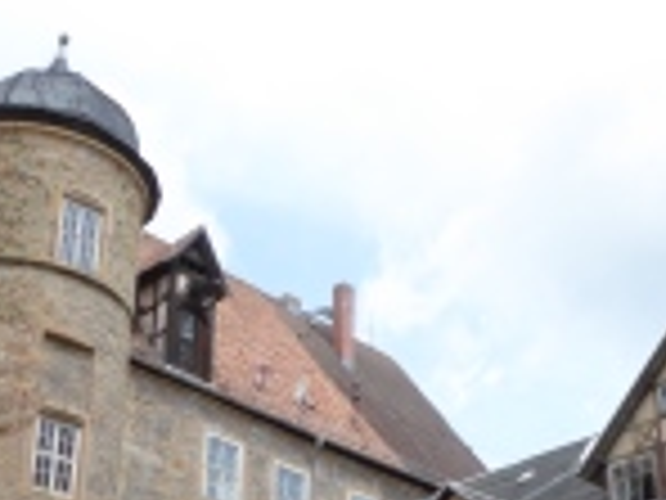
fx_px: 1097
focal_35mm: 57
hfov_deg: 33.8
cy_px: 514
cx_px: 360
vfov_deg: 24.4
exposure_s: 1/500
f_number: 3.3
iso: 100
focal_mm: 4.3
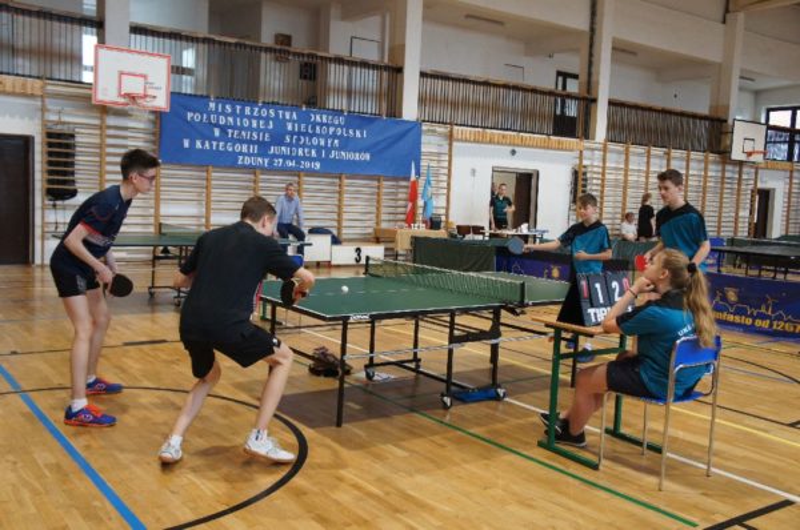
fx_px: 732
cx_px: 400
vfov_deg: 39.8
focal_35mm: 33
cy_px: 265
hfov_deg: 57.3
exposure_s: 1/160
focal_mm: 22
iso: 1000
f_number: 4
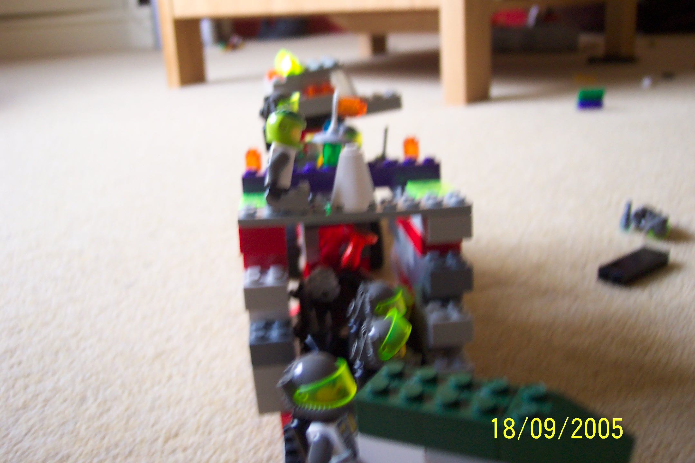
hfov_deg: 50.7
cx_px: 348
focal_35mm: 38
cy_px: 232
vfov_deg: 35.1
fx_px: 734
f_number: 2.8
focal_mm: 8
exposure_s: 1/15
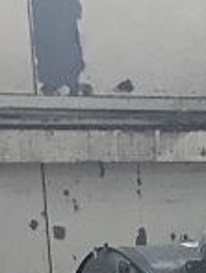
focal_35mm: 152
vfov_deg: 11.0
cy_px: 656
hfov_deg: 9.4
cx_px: 345
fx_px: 1201
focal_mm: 3.99
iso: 100
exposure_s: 1/8
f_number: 1.8
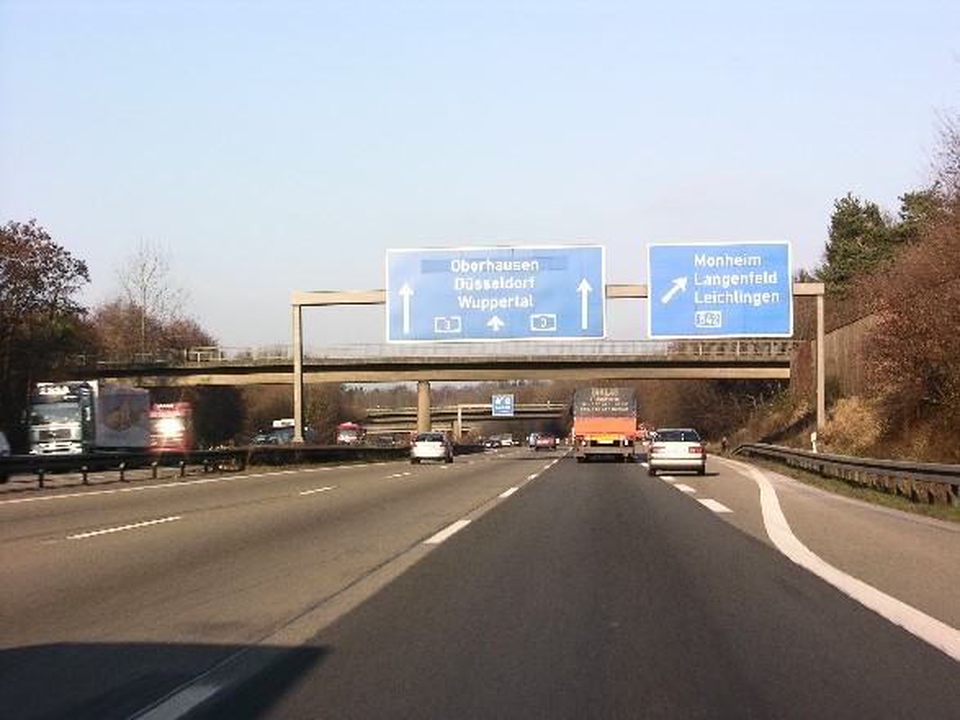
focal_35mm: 78
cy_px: 360
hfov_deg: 25.0
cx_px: 480
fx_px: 2163
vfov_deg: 18.9
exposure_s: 1/107
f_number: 6.1
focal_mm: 19.9
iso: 50
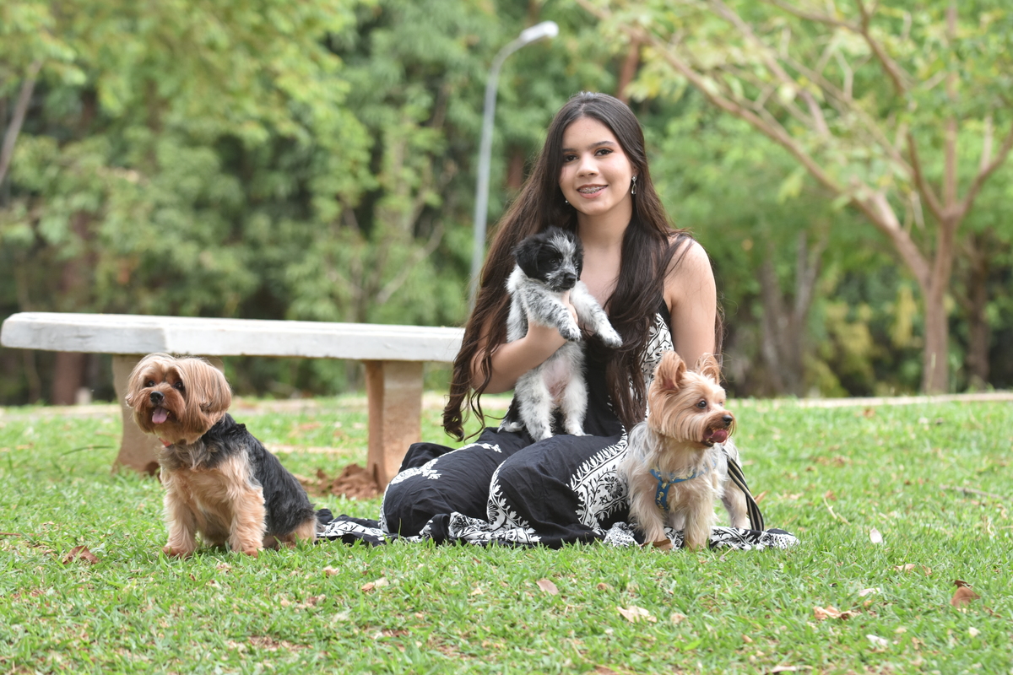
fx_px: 4643
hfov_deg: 12.5
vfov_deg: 8.3
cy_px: 338
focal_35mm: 165
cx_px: 506
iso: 500
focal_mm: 110
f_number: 5
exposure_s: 1/125
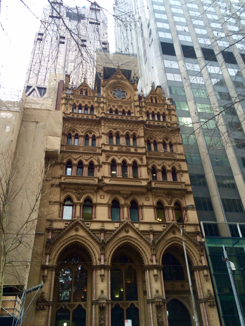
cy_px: 163
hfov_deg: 48.2
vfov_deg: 61.7
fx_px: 274
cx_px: 122
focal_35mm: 29
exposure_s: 1/253
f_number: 2.2
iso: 32
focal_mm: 4.15
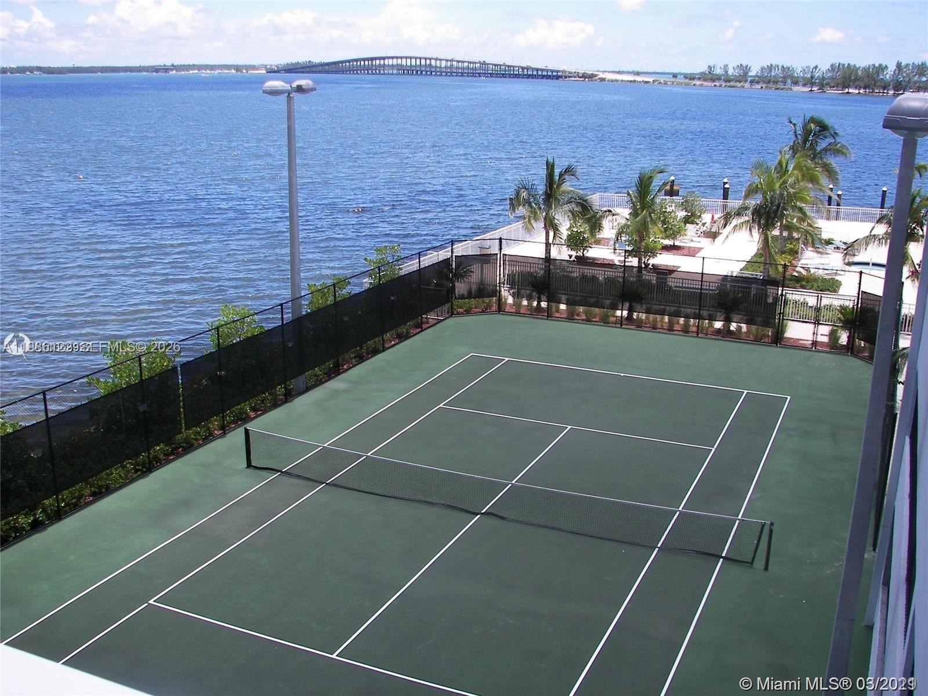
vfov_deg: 39.7
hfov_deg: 51.4
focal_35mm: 36
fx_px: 965
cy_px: 348
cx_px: 464
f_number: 2.8
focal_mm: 6
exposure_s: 1/500
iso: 50
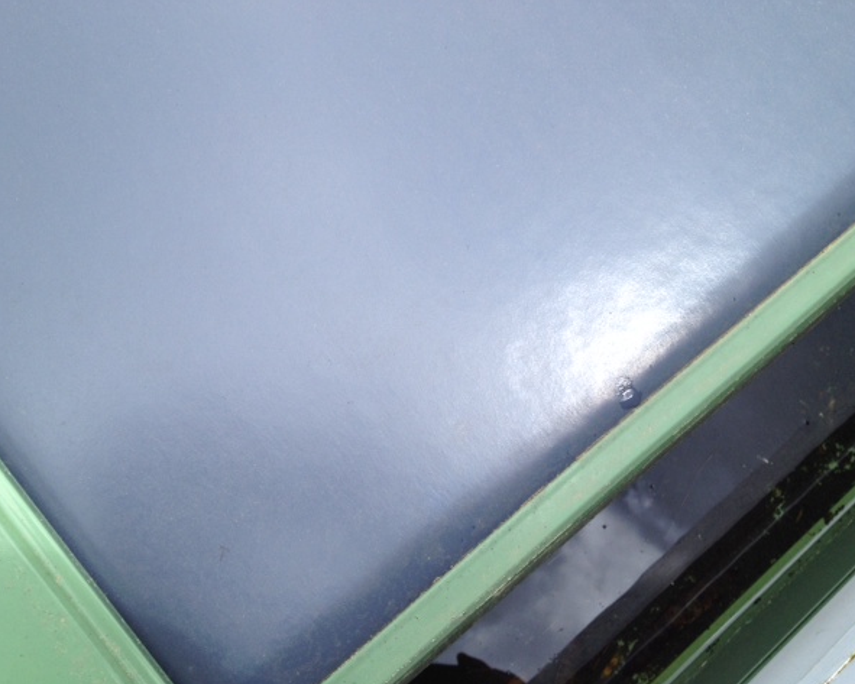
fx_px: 936
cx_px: 427
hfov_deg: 49.1
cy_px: 344
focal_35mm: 37
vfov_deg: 40.1
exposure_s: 1/502
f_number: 2.4
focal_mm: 4.28
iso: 50
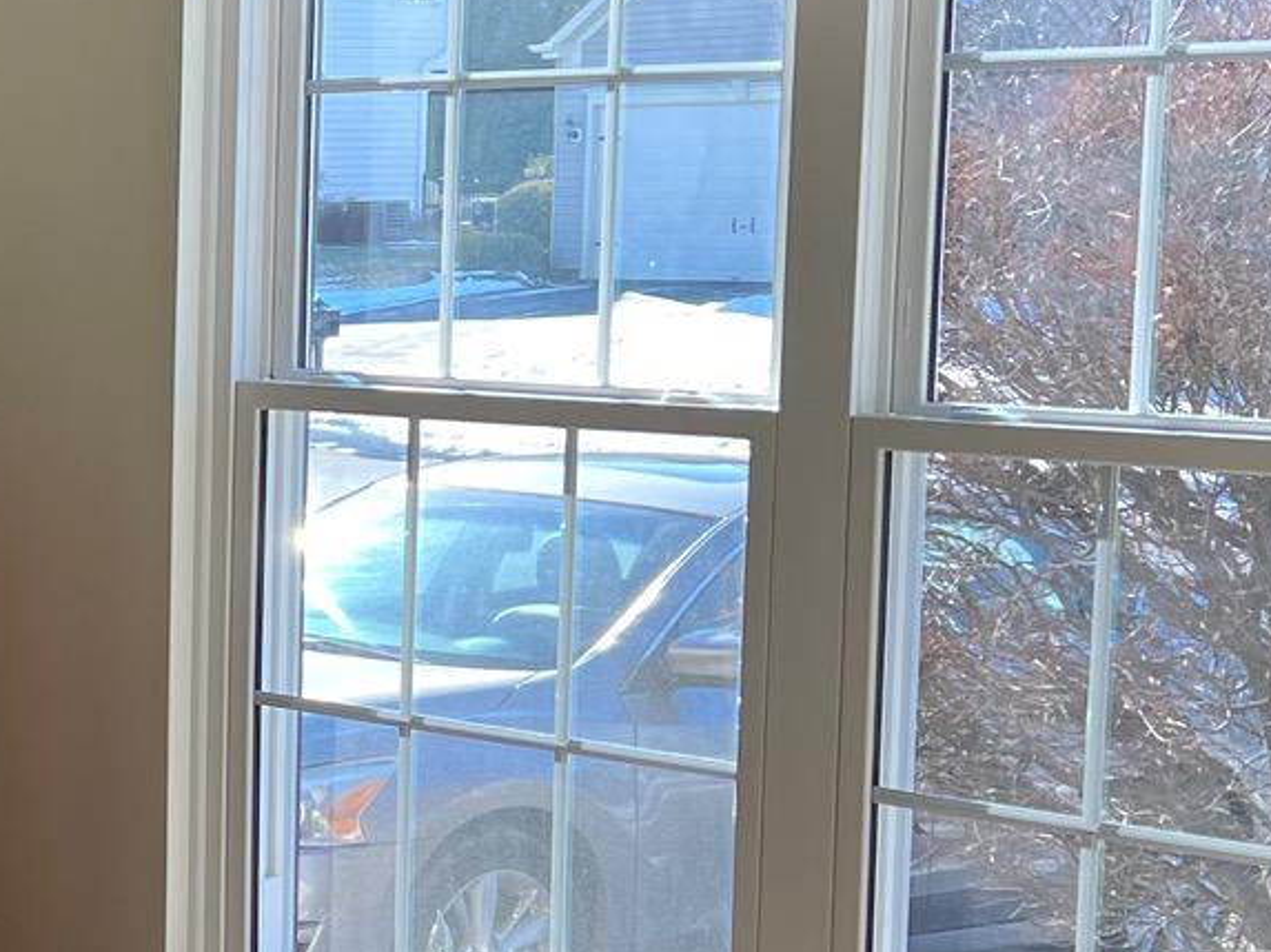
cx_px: -492
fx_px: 3413
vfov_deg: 15.9
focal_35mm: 93
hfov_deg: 19.1
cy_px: 573
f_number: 1.5
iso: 40
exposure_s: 1/250
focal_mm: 5.7
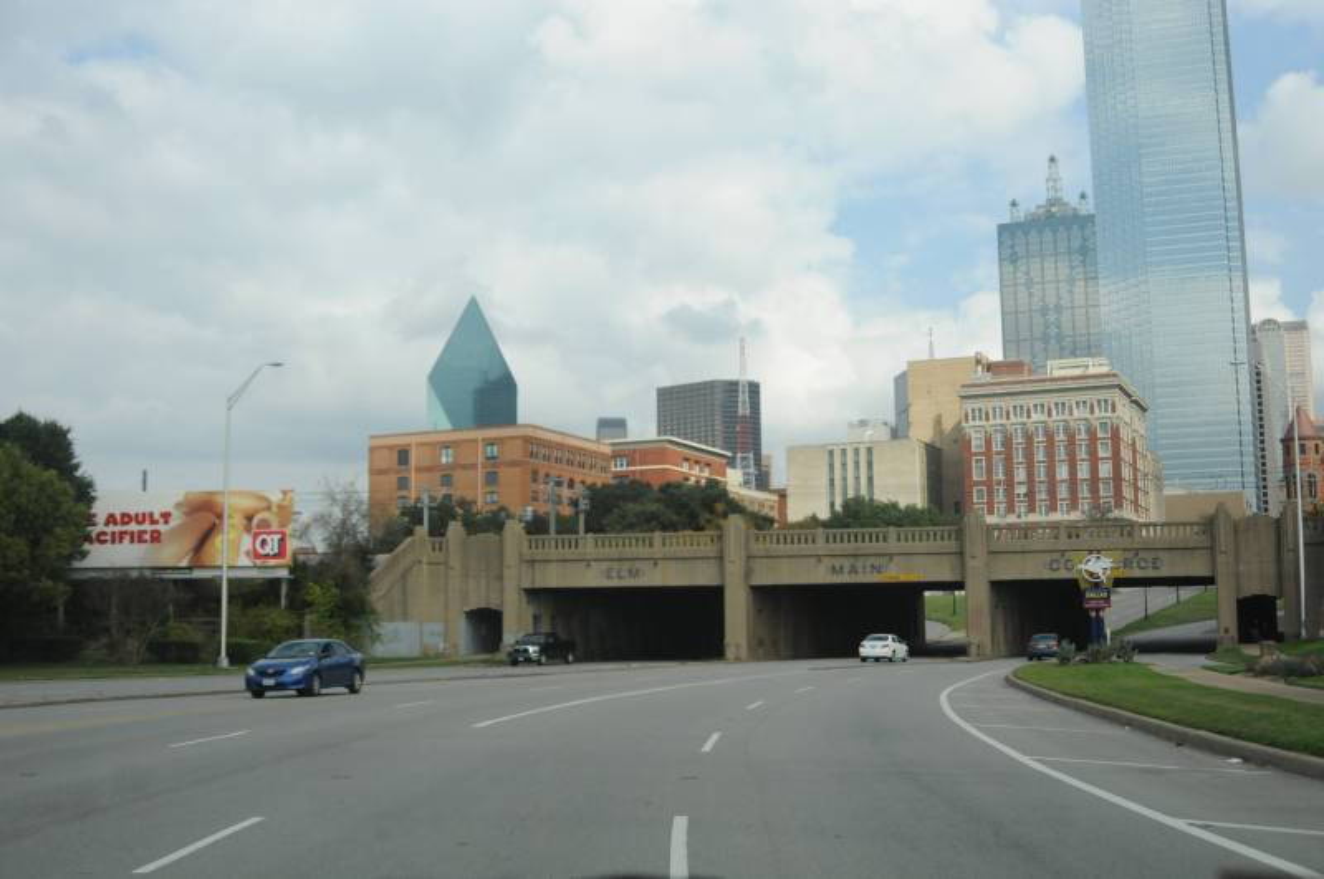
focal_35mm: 42
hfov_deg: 46.5
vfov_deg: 31.8
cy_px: 440
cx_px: 662
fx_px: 1542
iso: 800
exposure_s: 1/8000
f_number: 4
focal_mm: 28
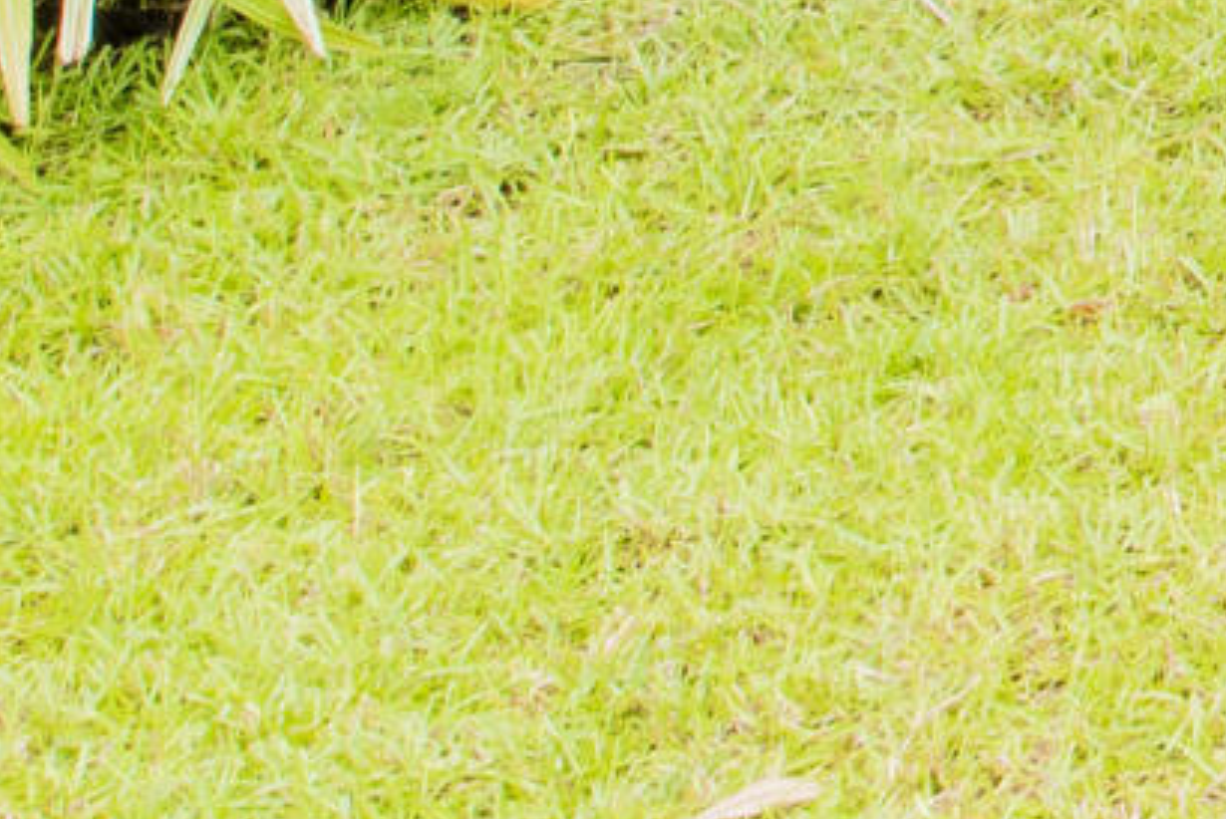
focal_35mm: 234
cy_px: -2059
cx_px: 3454
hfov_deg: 7.8
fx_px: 7974
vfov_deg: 5.4
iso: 100
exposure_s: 1/15
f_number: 14
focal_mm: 32
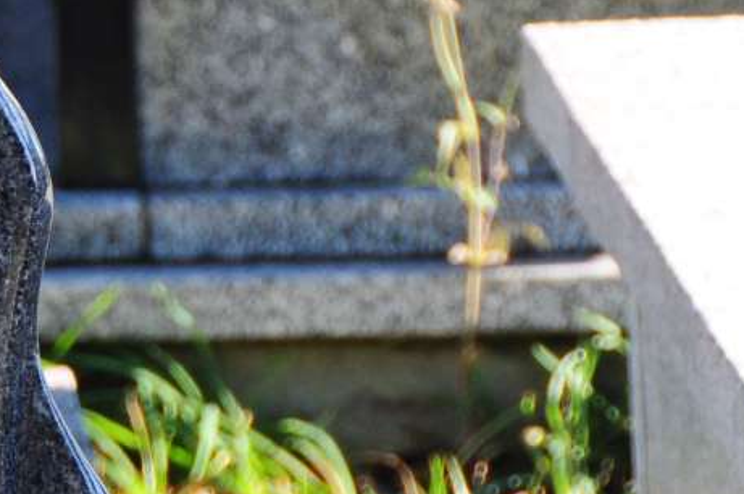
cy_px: -45
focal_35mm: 572
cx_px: -836
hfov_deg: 3.6
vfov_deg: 2.4
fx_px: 11805
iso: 320
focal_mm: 82
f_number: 7.1
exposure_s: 1/200
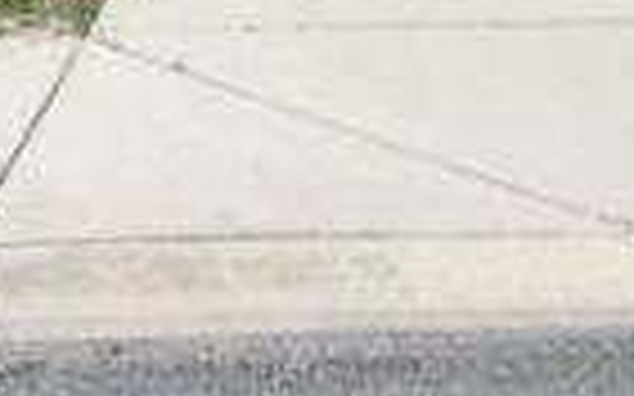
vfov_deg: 4.3
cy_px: -968
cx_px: -962
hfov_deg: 6.8
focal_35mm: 292
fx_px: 5043
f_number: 7.6
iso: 100
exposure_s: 1/265
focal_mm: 8
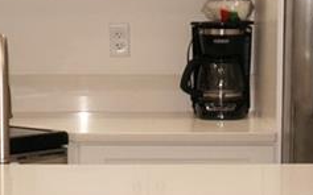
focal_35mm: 165
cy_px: 195
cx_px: 152
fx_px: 1407
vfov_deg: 7.9
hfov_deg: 12.7
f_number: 4
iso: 320
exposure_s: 1/160
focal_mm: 16
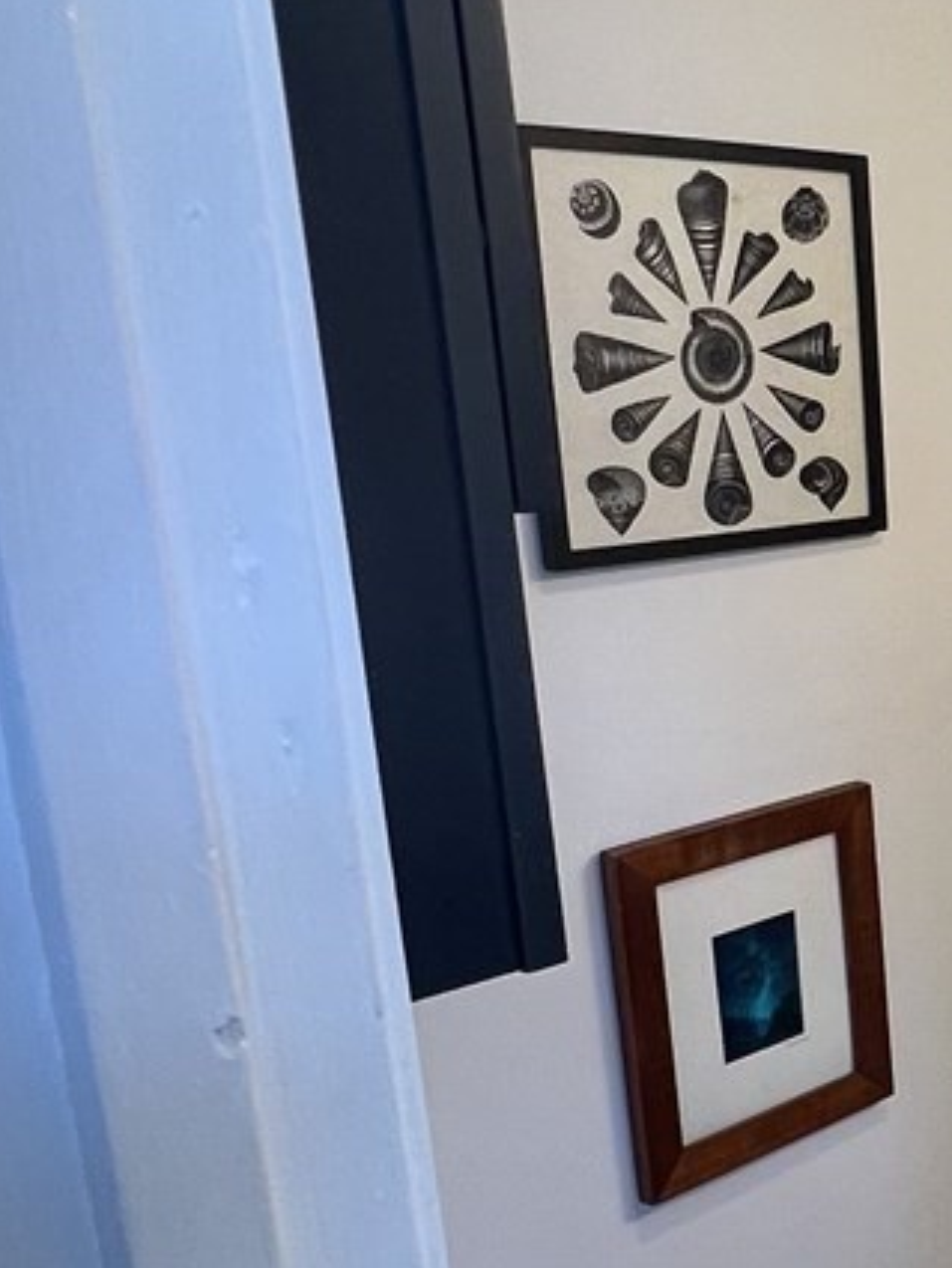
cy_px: 773
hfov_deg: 23.3
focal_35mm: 47
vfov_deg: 40.2
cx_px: 1510
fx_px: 1723
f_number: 1.8
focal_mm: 1.57
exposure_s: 1/60
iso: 125
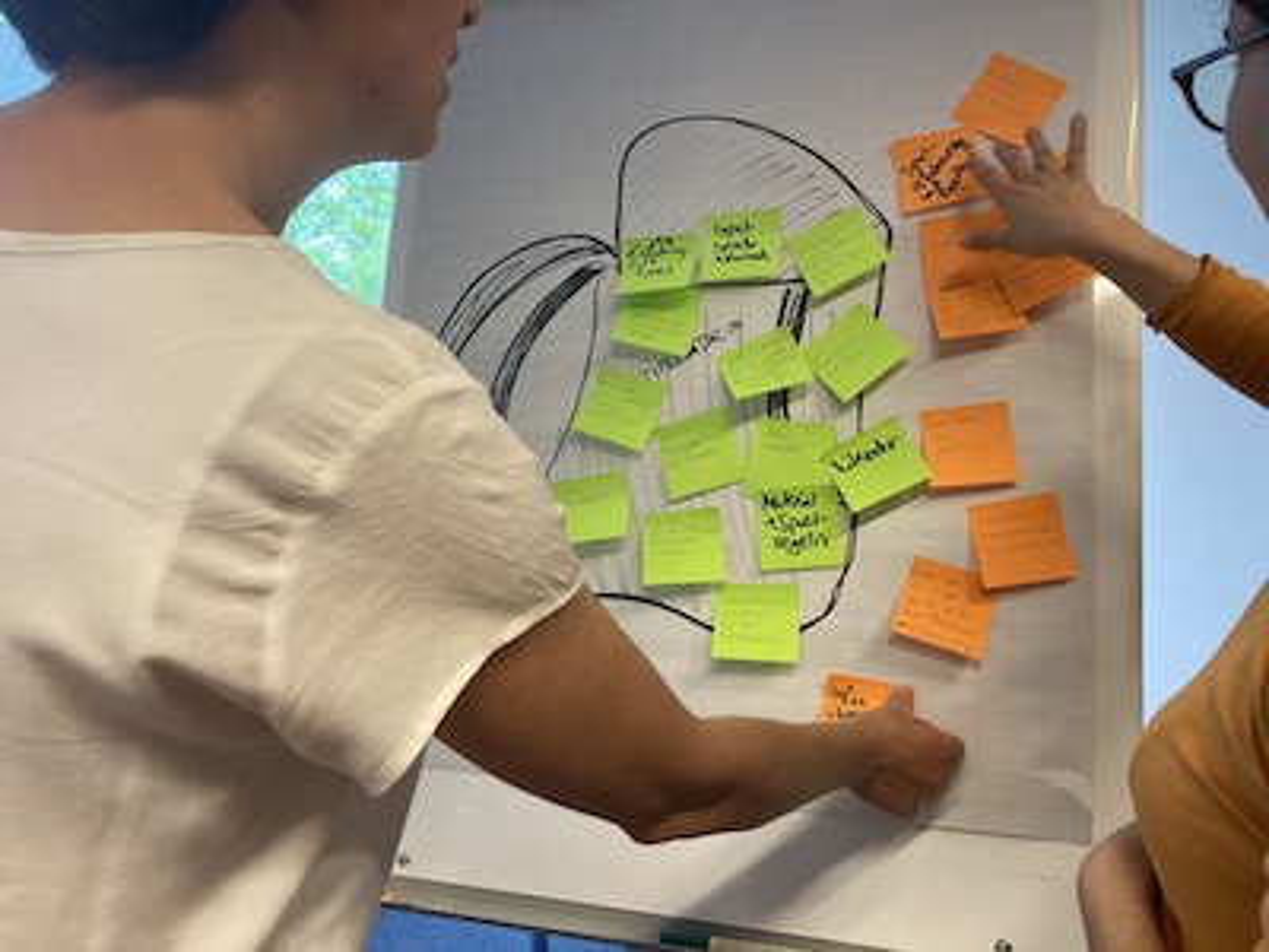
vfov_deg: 49.7
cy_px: 476
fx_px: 1026
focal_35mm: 28
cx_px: 634
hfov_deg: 63.4
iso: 80
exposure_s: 1/100
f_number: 1.8
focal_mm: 3.99
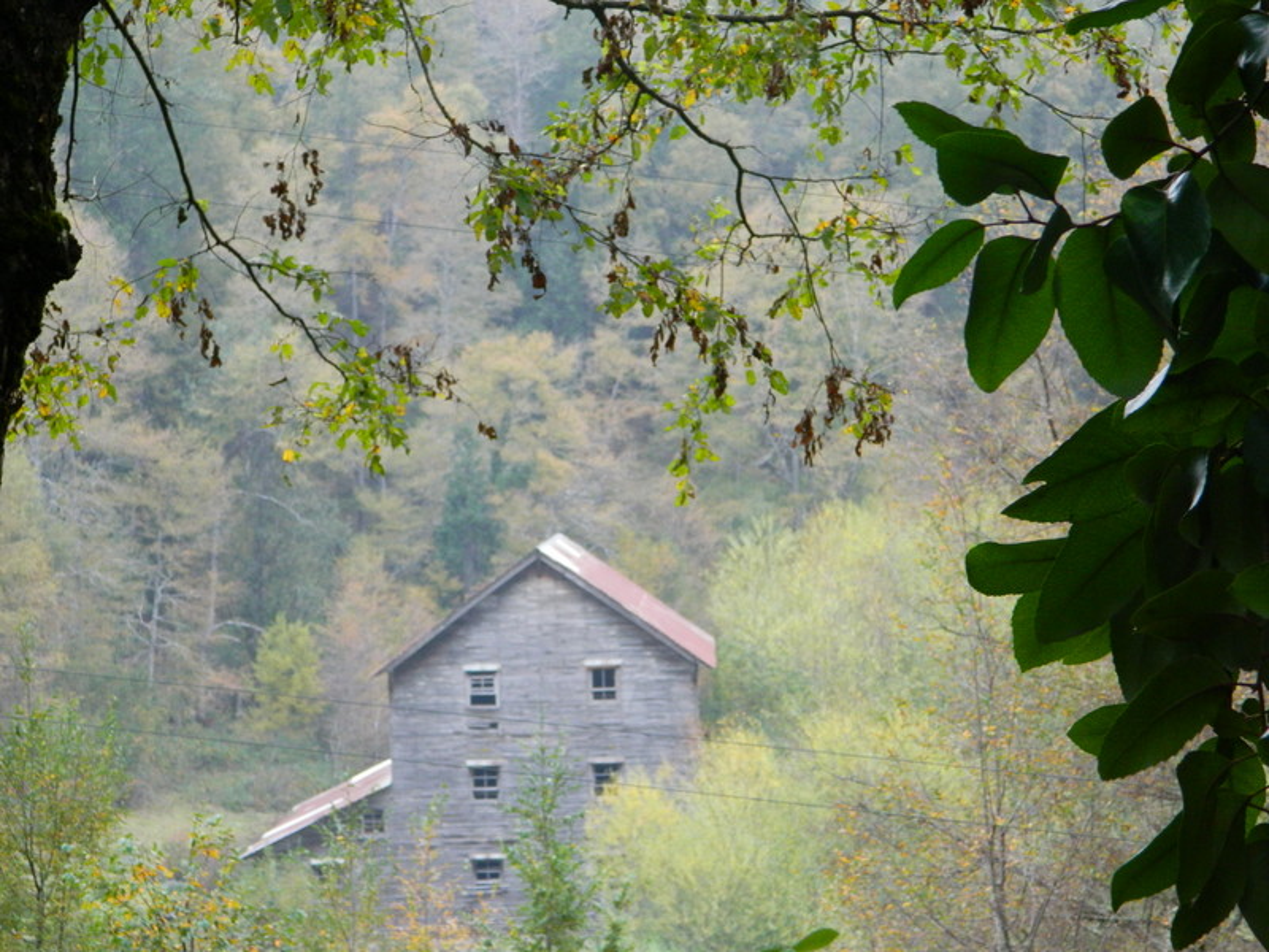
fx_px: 4729
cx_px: 634
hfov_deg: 15.3
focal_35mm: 129
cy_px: 476
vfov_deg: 11.5
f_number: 4.7
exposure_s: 1/30
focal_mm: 23.2
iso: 180
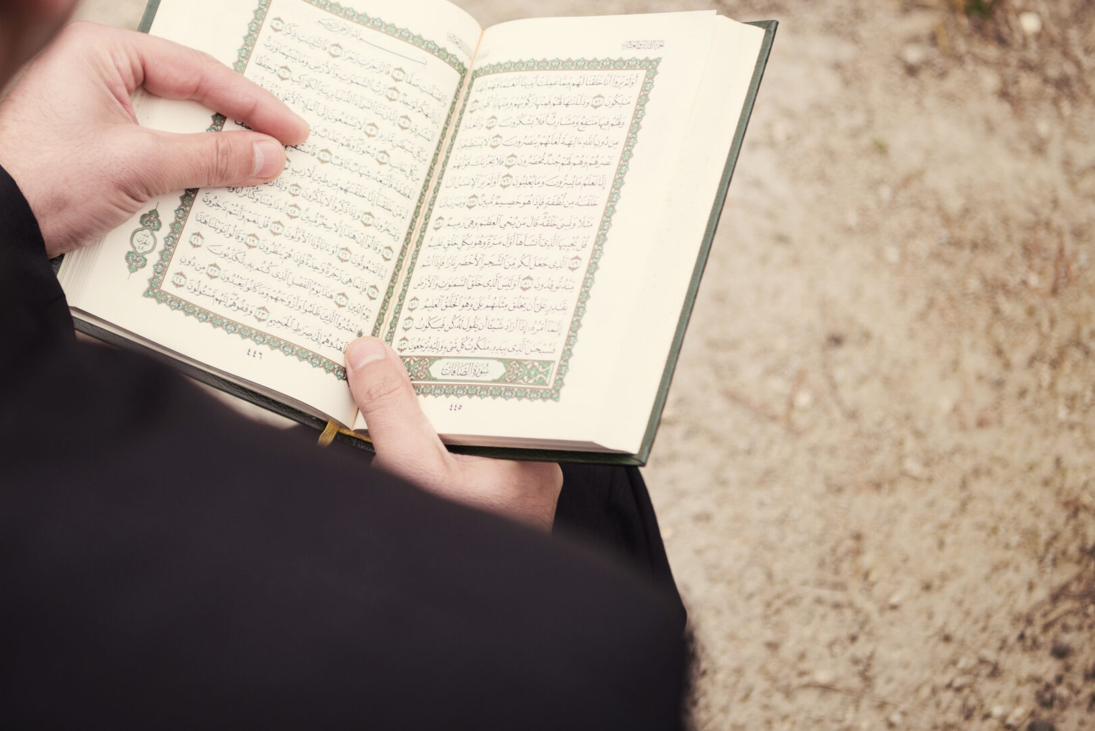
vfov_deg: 15.5
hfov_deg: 23.0
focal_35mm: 88
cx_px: 340
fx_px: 2678
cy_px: 242
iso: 200
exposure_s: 1/400
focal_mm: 56
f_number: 3.2
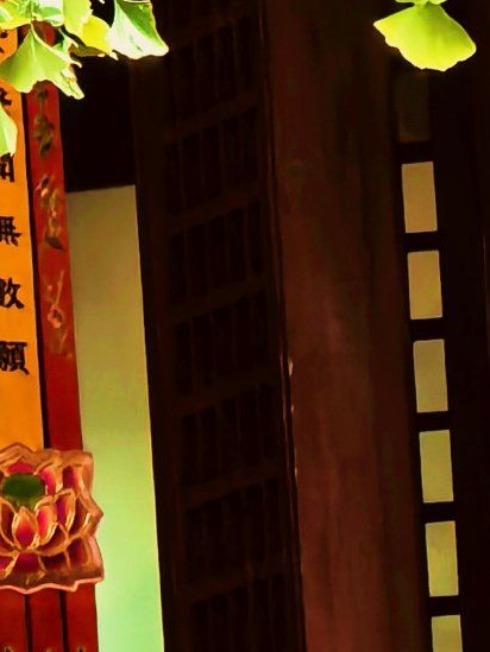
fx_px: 20829
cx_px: 496
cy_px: -774
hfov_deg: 1.3
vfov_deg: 1.8
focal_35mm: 1104
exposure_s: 1/50
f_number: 2.1
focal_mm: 15
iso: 125
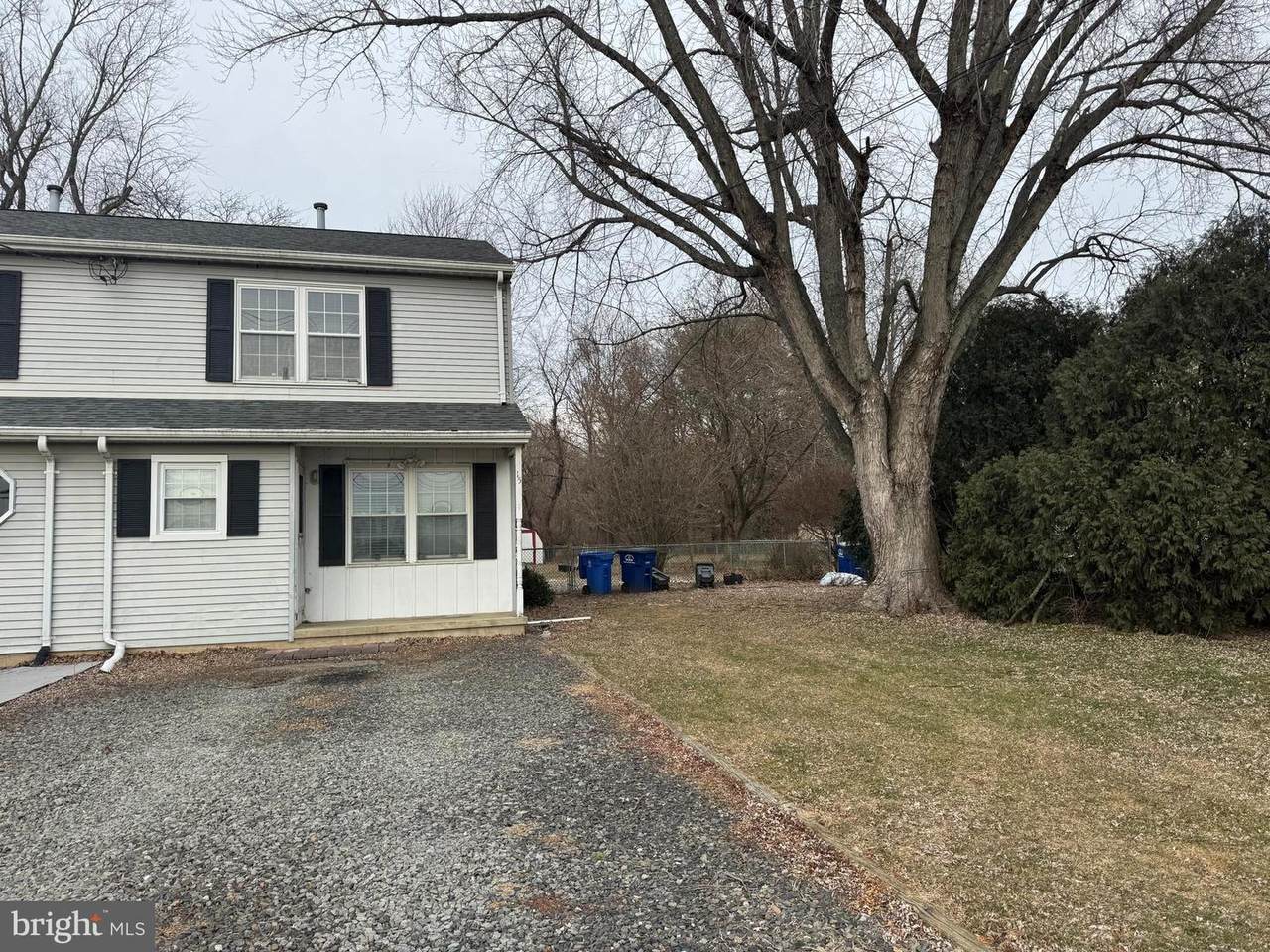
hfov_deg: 71.6
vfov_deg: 56.8
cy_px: 476
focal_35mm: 24
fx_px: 881
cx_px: 635
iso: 80
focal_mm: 6.76
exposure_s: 1/1818
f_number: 1.78
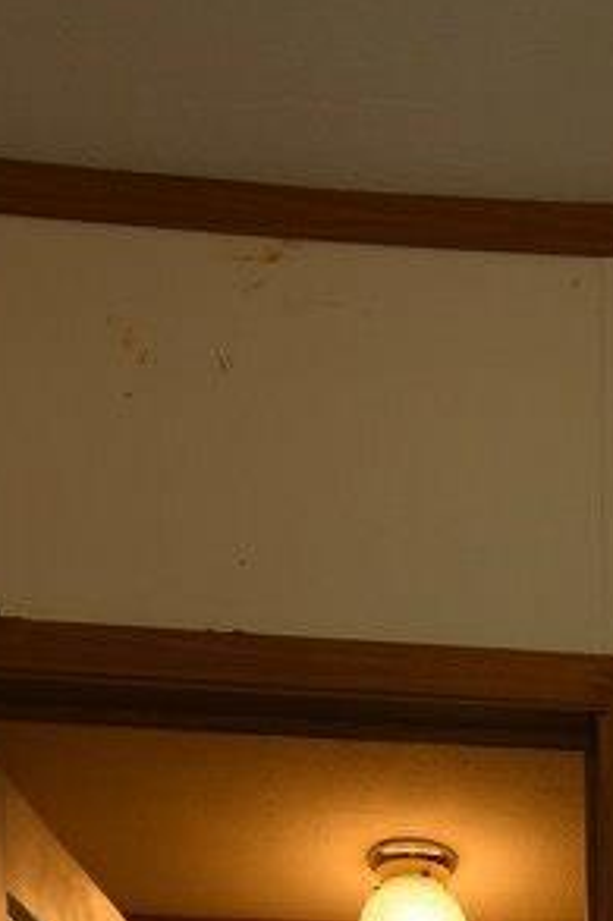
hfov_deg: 12.2
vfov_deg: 15.7
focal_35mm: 105
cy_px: 1809
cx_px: 1012
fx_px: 2685
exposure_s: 1/80
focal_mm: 15
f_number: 4.5
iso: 160
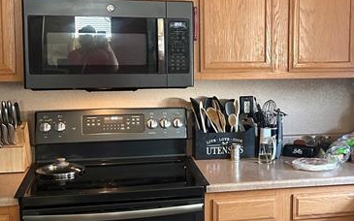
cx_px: 253
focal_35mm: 58
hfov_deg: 34.6
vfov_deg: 22.3
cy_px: 99
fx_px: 559
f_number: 1.5
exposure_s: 1/60
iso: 400
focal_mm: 5.7
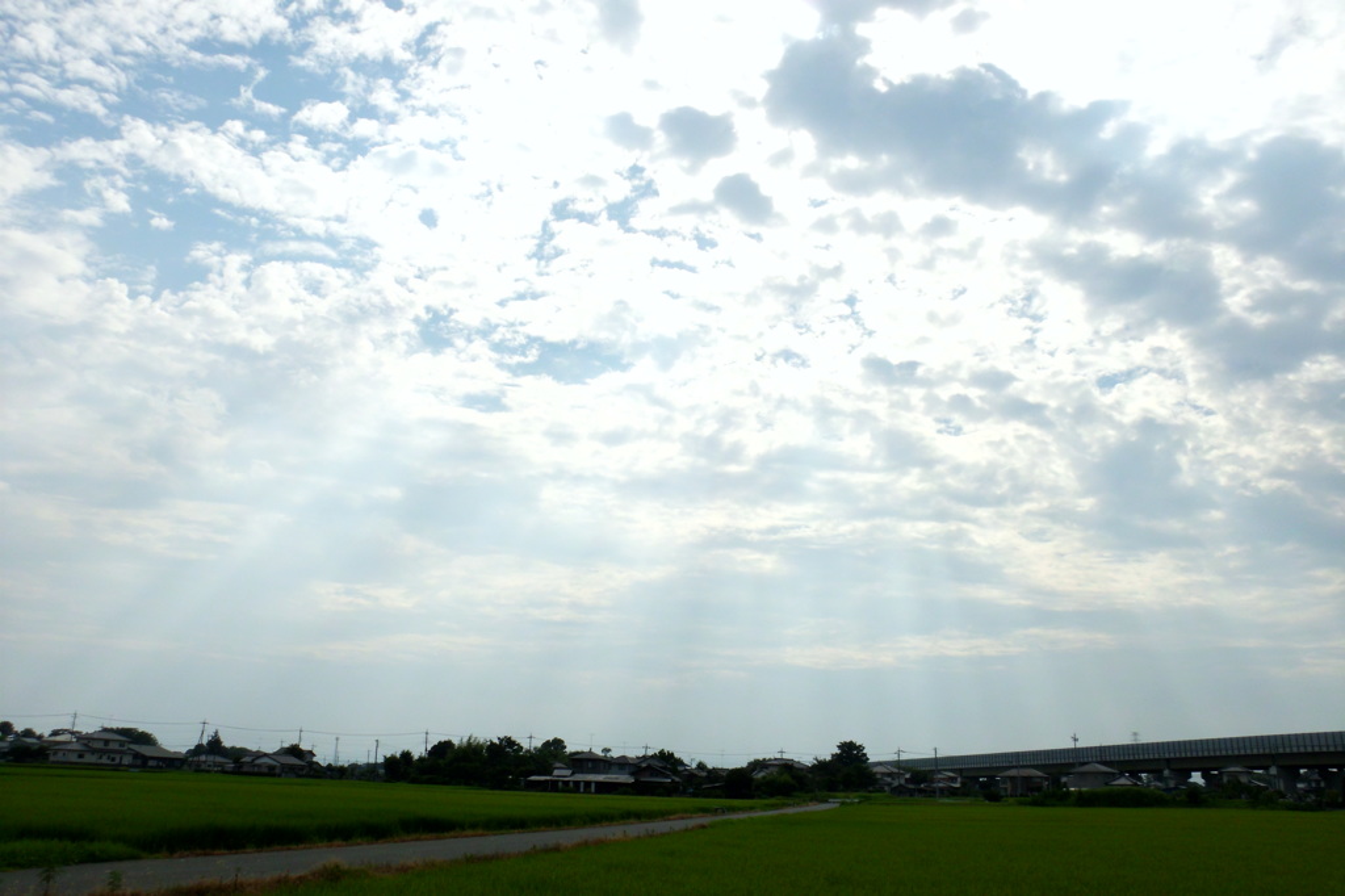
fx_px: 1046
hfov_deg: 65.5
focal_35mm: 28
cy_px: 448
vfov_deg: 46.4
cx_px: 672
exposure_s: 1/2000
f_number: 4.5
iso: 100
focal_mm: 5
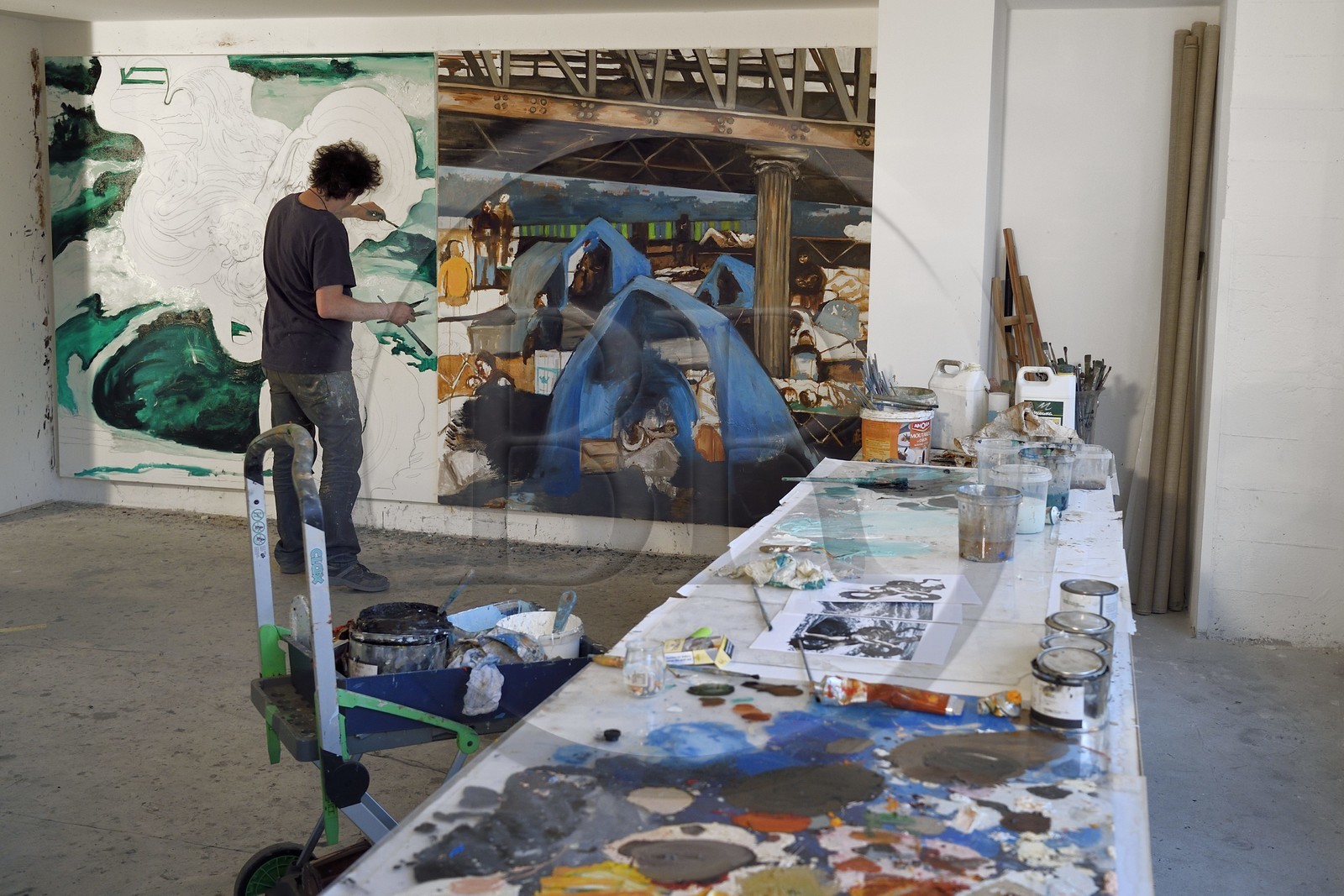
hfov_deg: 58.7
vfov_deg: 41.1
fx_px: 1195
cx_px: 672
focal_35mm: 32
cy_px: 448
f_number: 5.6
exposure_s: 1/160
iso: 800
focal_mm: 32
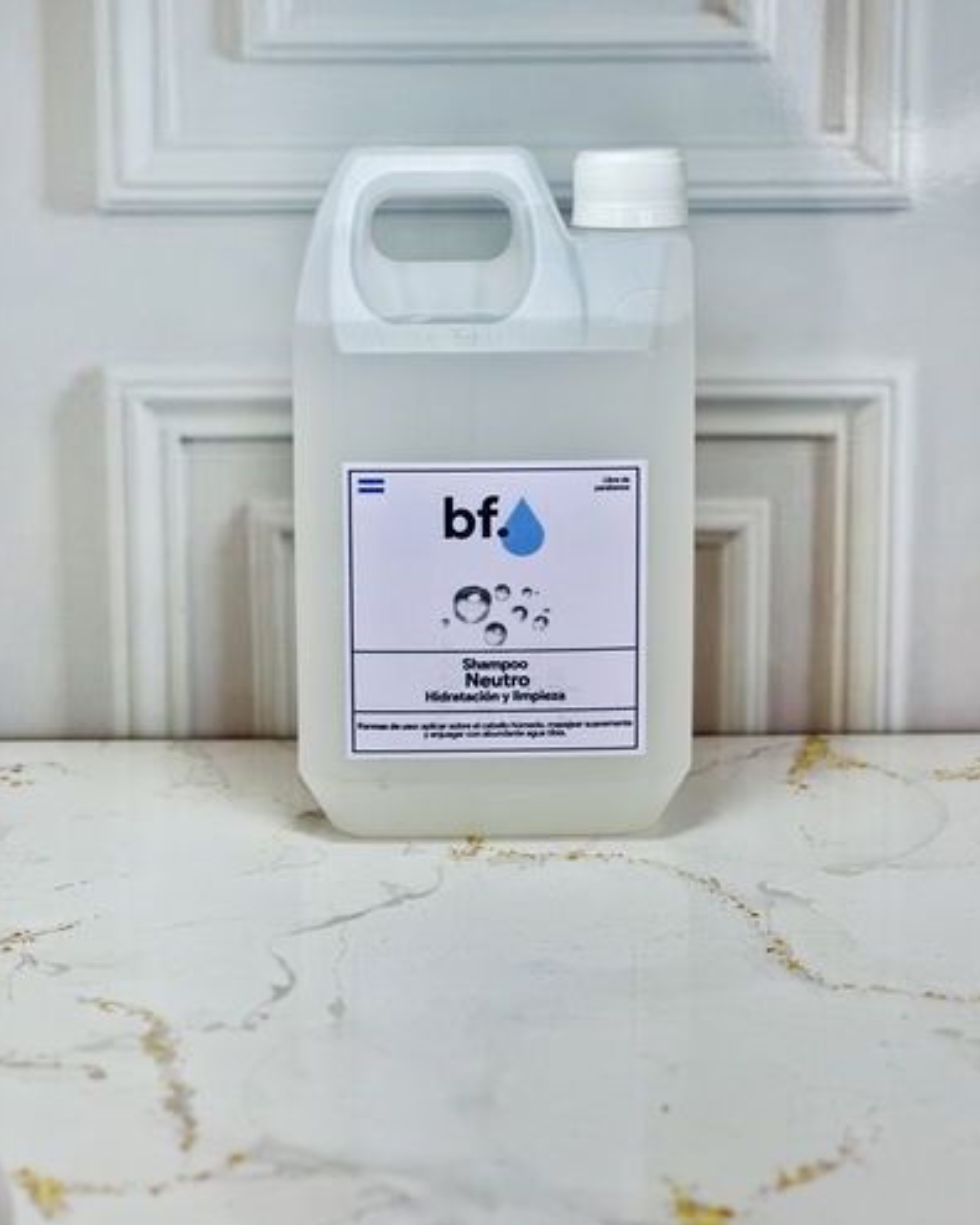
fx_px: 2937
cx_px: 490
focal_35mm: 81
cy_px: 570
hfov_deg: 18.9
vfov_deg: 23.6
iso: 80
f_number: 2.8
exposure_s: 1/100
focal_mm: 9
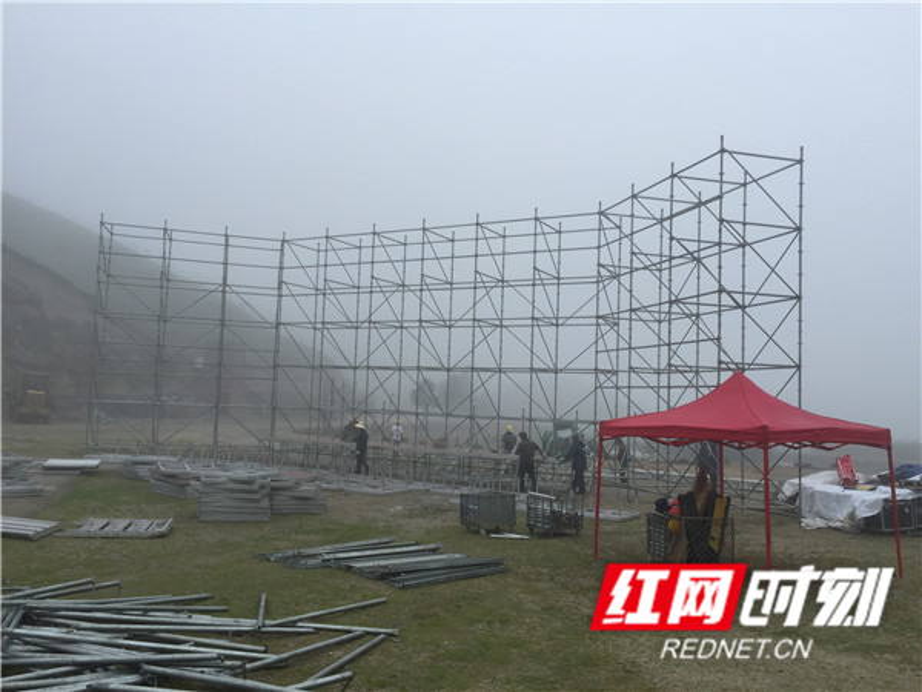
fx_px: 772
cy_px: 346
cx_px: 461
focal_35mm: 29
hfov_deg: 61.7
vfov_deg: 48.2
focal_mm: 4.15
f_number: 2.2
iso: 32
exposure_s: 1/2825
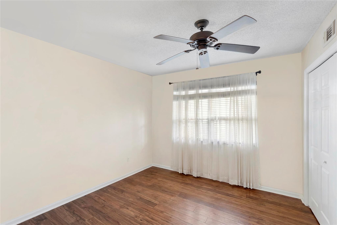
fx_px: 140
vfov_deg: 77.3
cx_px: 168
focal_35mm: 15
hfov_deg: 100.4
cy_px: 112
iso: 160
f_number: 11
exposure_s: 1.6
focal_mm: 10
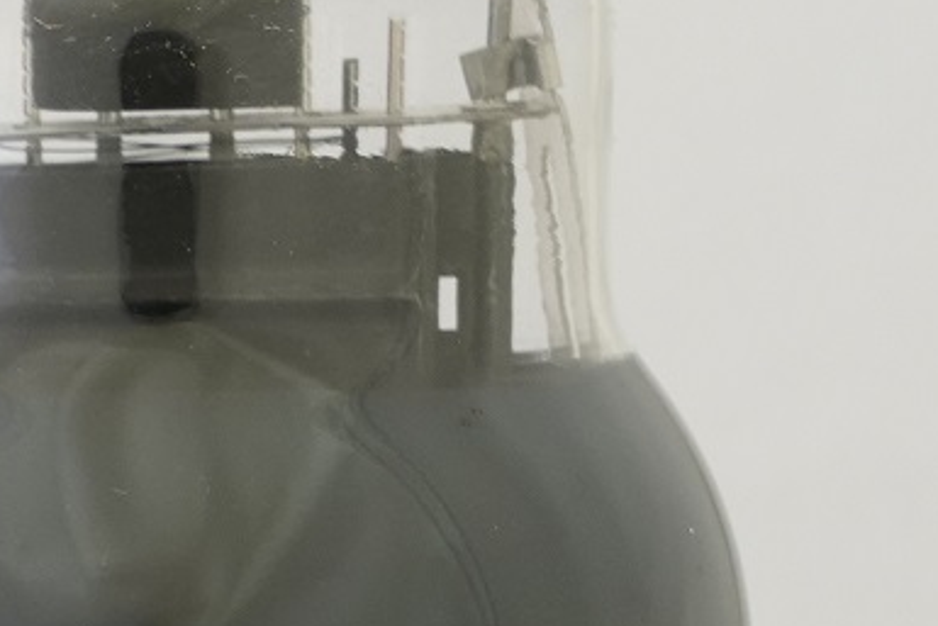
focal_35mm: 269
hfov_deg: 7.3
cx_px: -1023
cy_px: 1025
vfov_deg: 5.1
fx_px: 7011
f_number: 16
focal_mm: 46
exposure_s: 1/1.6
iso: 800
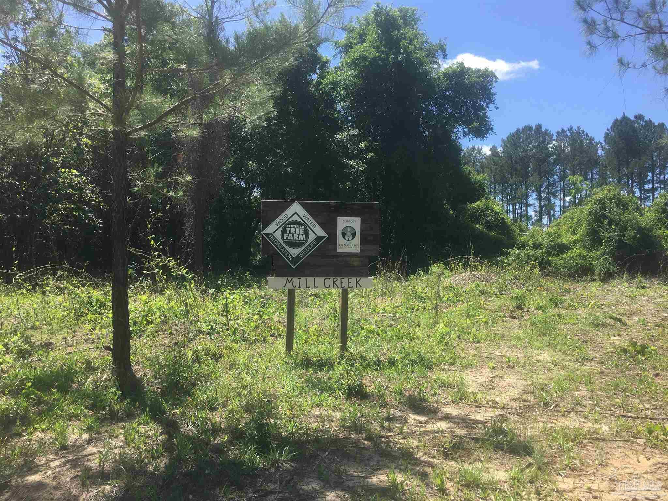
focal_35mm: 29
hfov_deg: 61.7
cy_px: 250
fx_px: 560
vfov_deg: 48.2
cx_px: 334
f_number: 2.2
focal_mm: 4.15
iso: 25
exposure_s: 1/916
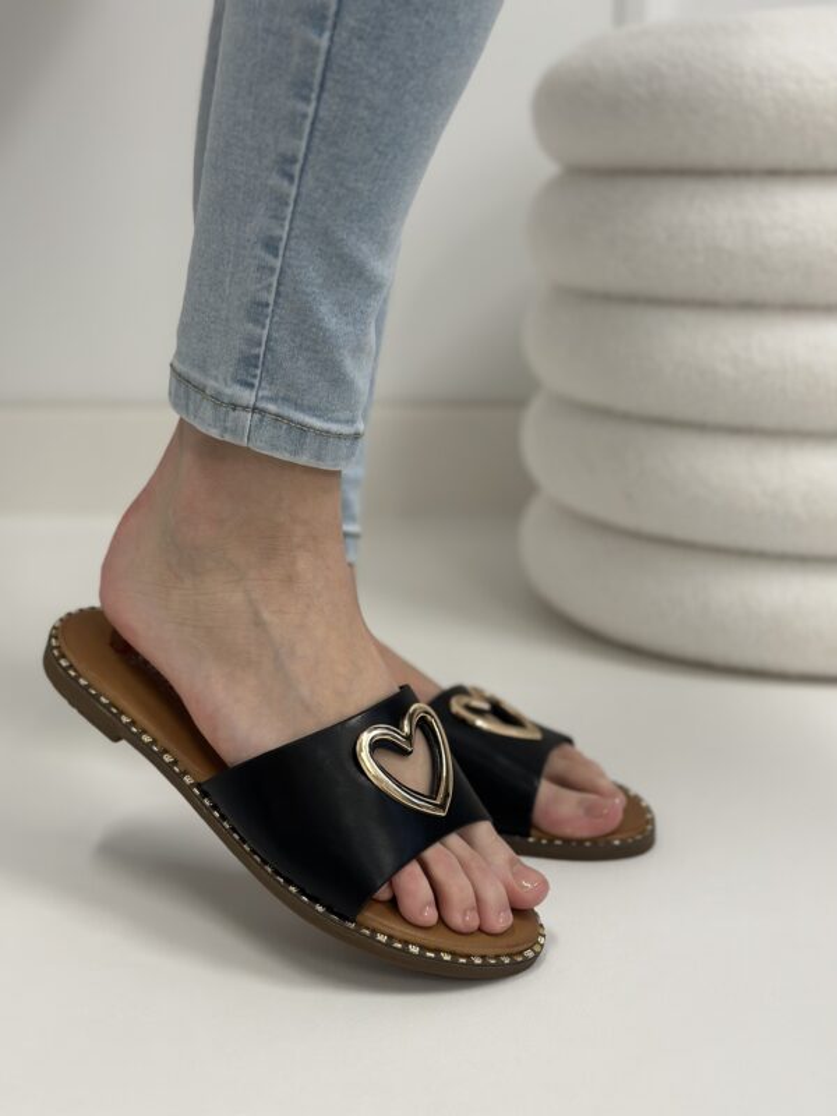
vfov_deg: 39.7
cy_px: 558
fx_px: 1547
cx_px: 418
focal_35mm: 48
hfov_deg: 30.3
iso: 125
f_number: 1.78
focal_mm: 6.86
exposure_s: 1/100
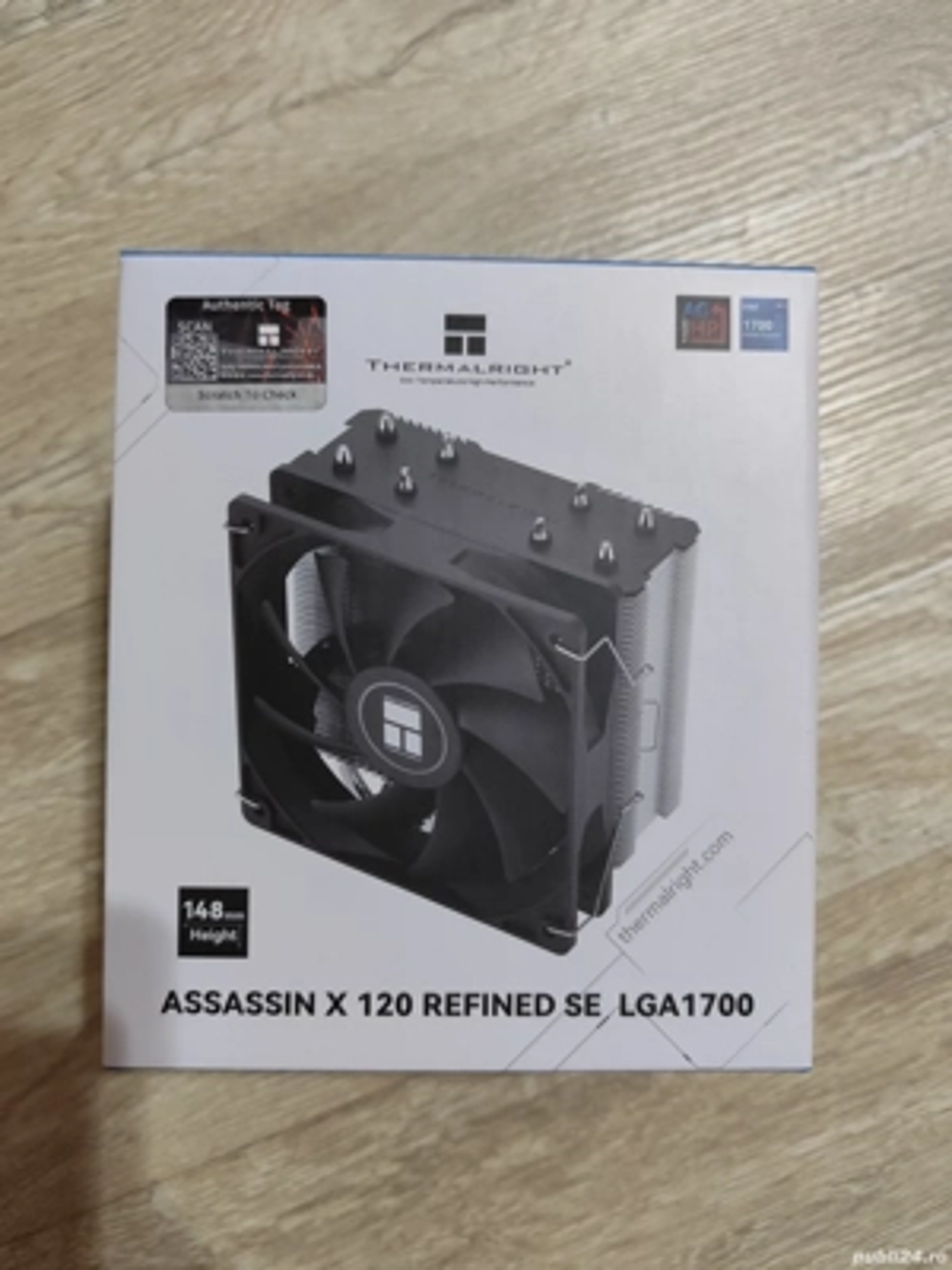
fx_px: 843
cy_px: 635
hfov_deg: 58.9
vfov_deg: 73.9
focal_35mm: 23
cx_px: 476
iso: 1600
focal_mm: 6.19
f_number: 1.65
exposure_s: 1/50
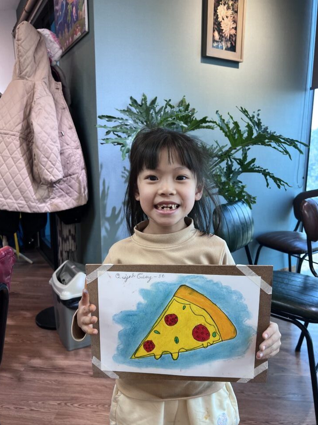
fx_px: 331
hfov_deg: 51.3
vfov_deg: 65.3
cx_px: 163
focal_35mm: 27
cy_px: 211
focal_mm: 5.7
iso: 64
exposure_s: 1/100
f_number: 1.5
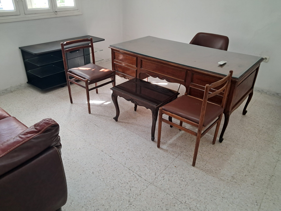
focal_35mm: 27
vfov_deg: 51.4
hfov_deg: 65.3
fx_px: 219
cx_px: 140
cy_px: 106
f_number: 1.8
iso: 80
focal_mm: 4
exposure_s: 1/50
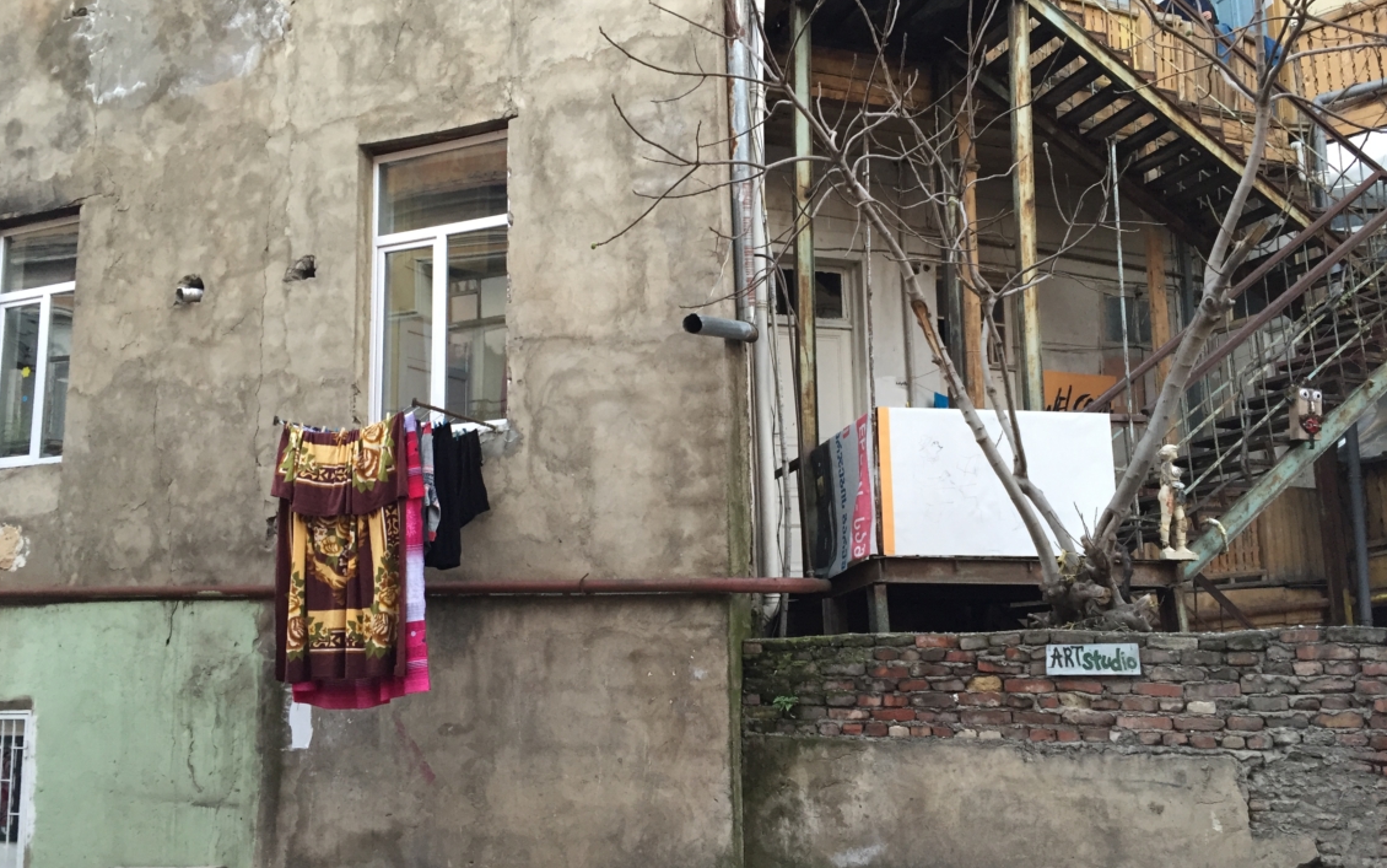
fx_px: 1172
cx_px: 689
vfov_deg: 40.6
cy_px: 438
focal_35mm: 31
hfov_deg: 61.2
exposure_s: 1/33
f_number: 2.2
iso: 125
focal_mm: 4.15
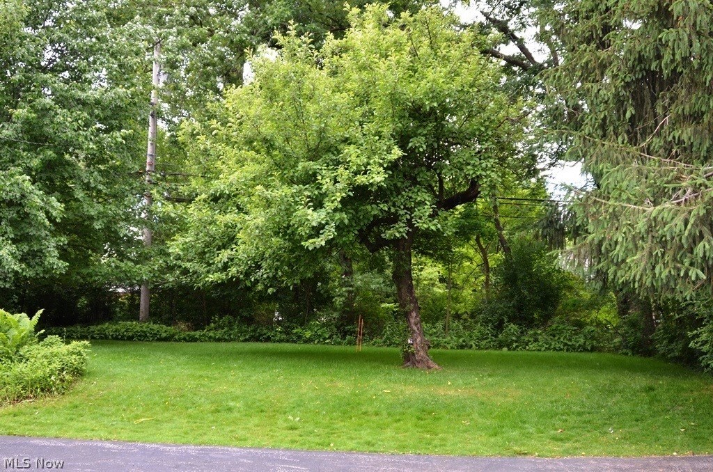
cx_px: 356
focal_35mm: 42
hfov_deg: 46.5
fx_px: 830
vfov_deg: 31.7
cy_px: 236
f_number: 4
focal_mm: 28
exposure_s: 1/250
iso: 200
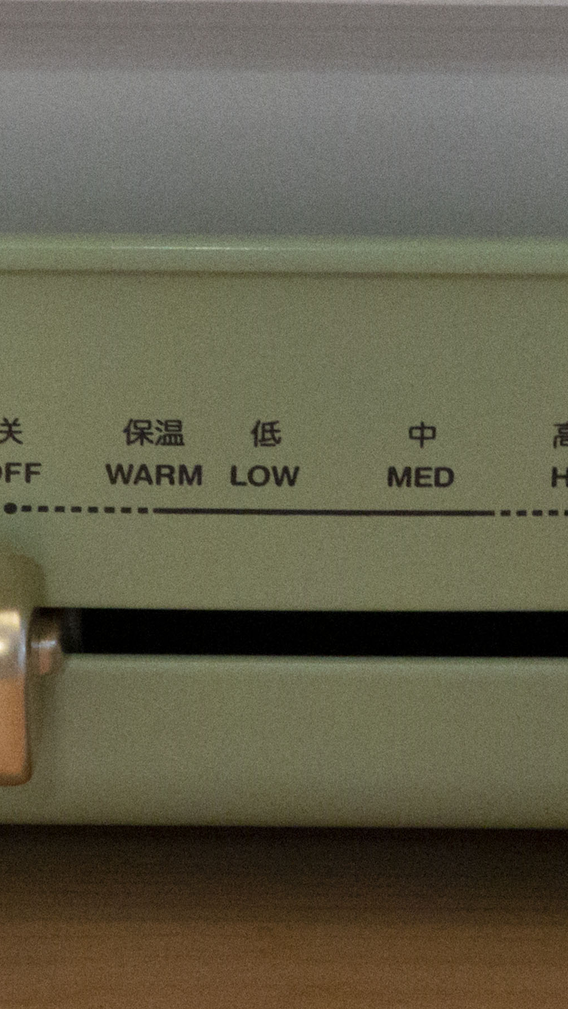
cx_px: 288
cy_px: -31
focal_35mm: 154
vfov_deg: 13.7
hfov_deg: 7.9
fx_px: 4124
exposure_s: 1/40
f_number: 7.1
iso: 6400
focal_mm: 30
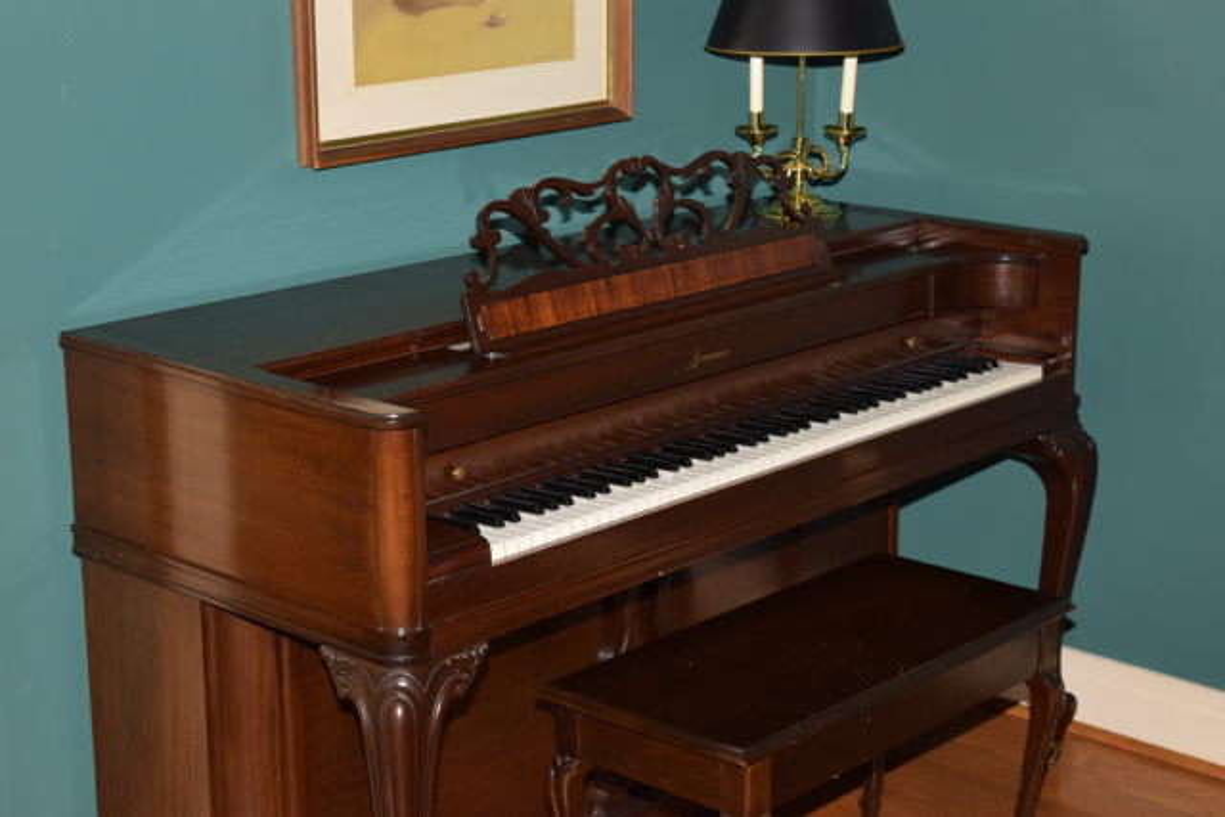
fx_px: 2297
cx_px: 612
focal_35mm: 68
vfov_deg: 20.2
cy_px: 408
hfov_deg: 29.9
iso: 800
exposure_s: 1/125
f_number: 5.6
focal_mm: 45
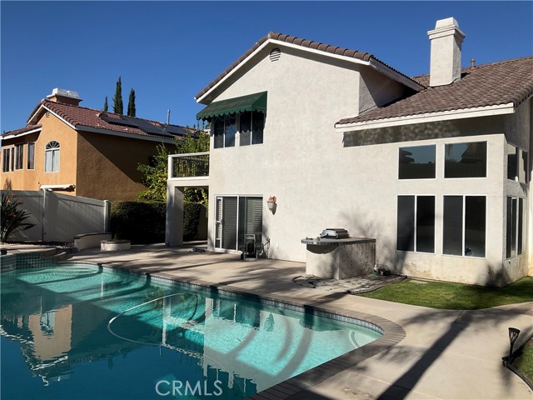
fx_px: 447
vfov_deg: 48.2
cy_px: 200
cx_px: 266
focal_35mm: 29
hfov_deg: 61.7
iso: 16
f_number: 1.8
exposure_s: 1/5263
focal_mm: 3
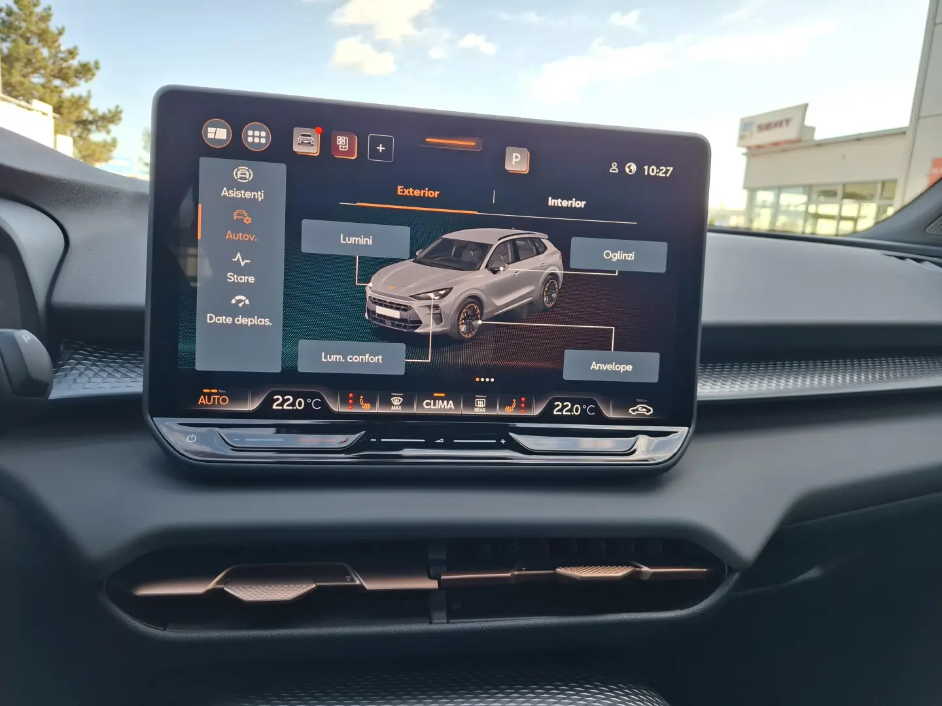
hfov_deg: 73.9
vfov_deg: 58.9
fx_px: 626
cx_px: 471
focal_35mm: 23
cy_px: 353
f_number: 1.8
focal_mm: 5.54
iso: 50
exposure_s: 1/100
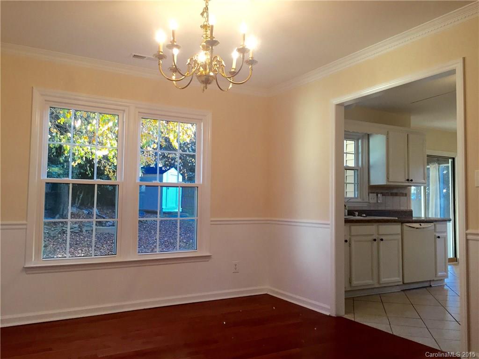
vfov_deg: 48.2
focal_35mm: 29
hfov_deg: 61.7
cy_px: 180
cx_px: 240
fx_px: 401
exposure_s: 1/30
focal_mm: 4.15
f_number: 2.2
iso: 40
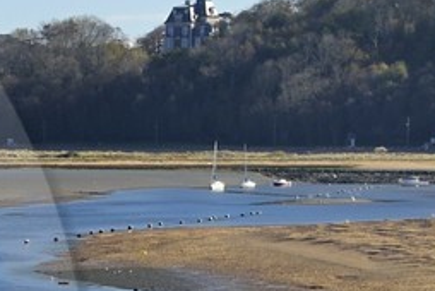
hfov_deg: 7.3
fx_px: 3194
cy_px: 438
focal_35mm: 264
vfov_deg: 5.2
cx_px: -615
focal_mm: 42
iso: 200
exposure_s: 1/320
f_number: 11
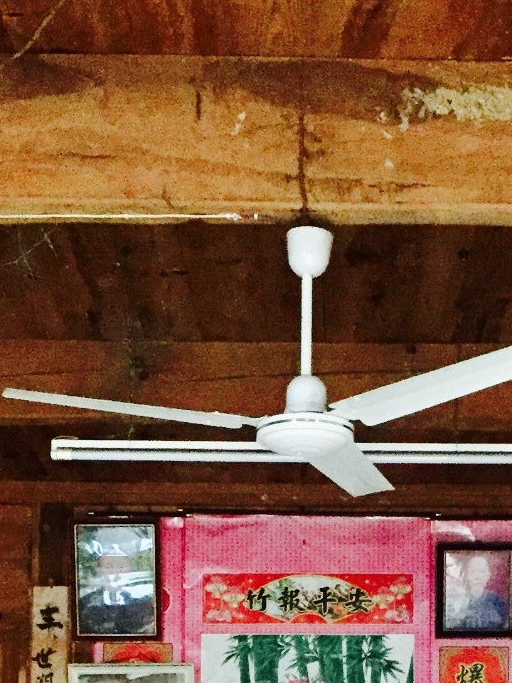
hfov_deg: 16.9
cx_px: 314
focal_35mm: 87
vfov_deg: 21.1
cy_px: 803
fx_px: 1716
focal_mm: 4.15
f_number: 2.2
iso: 400
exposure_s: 1/17
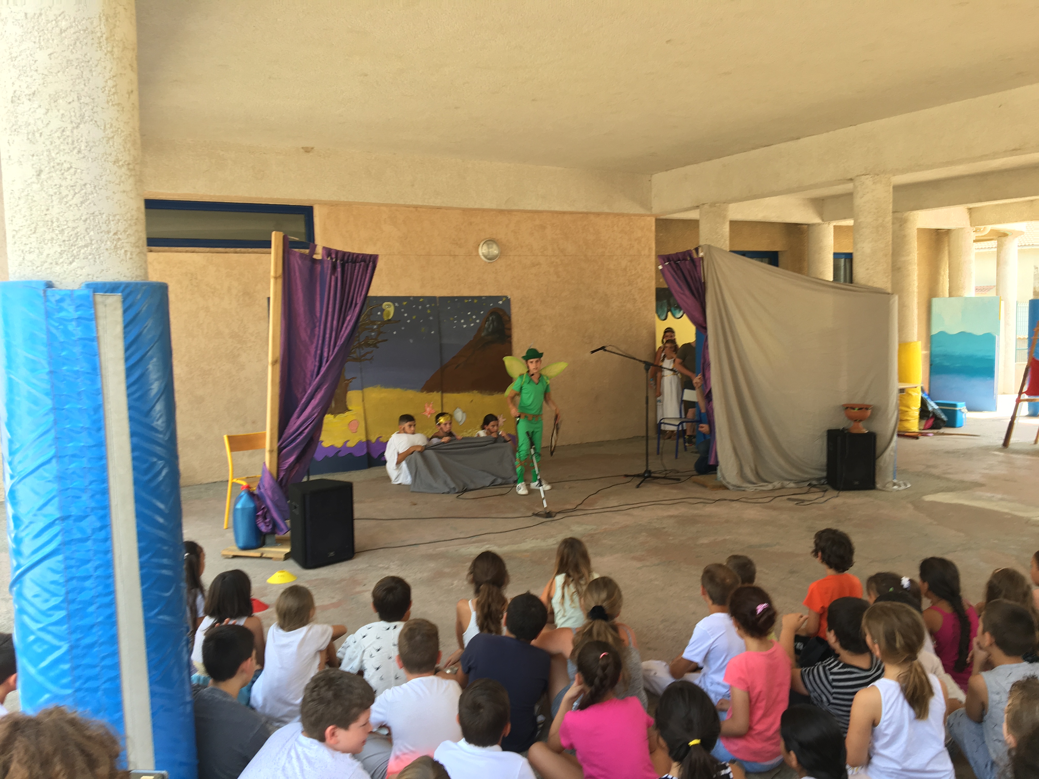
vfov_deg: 48.2
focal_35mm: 29
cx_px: 520
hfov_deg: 61.7
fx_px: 870
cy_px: 390
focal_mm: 4.15
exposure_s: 1/100
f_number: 2.2
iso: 25
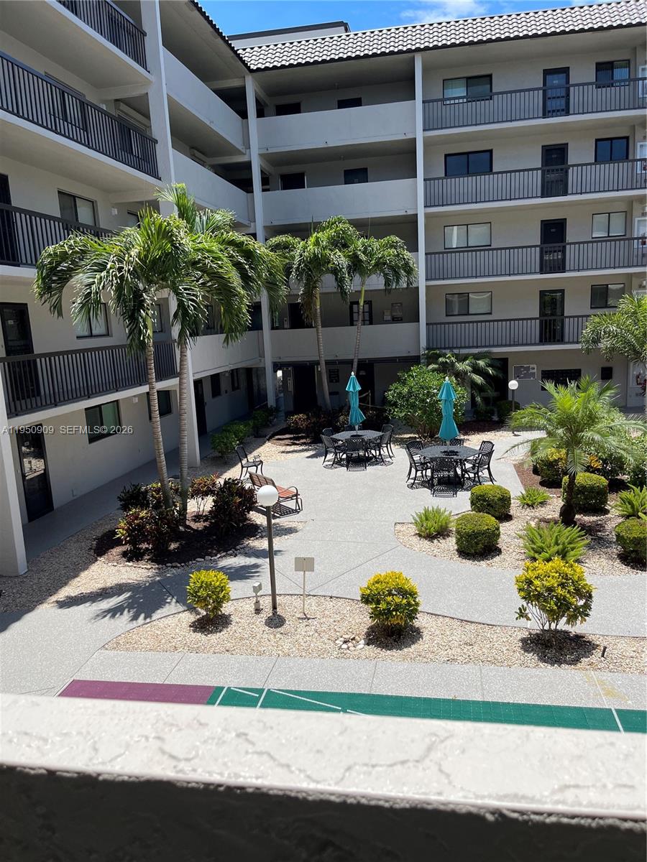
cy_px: 431
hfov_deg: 54.9
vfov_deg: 69.4
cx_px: 324
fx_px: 623
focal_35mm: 25
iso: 32
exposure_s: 1/4049
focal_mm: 5.1
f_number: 1.6
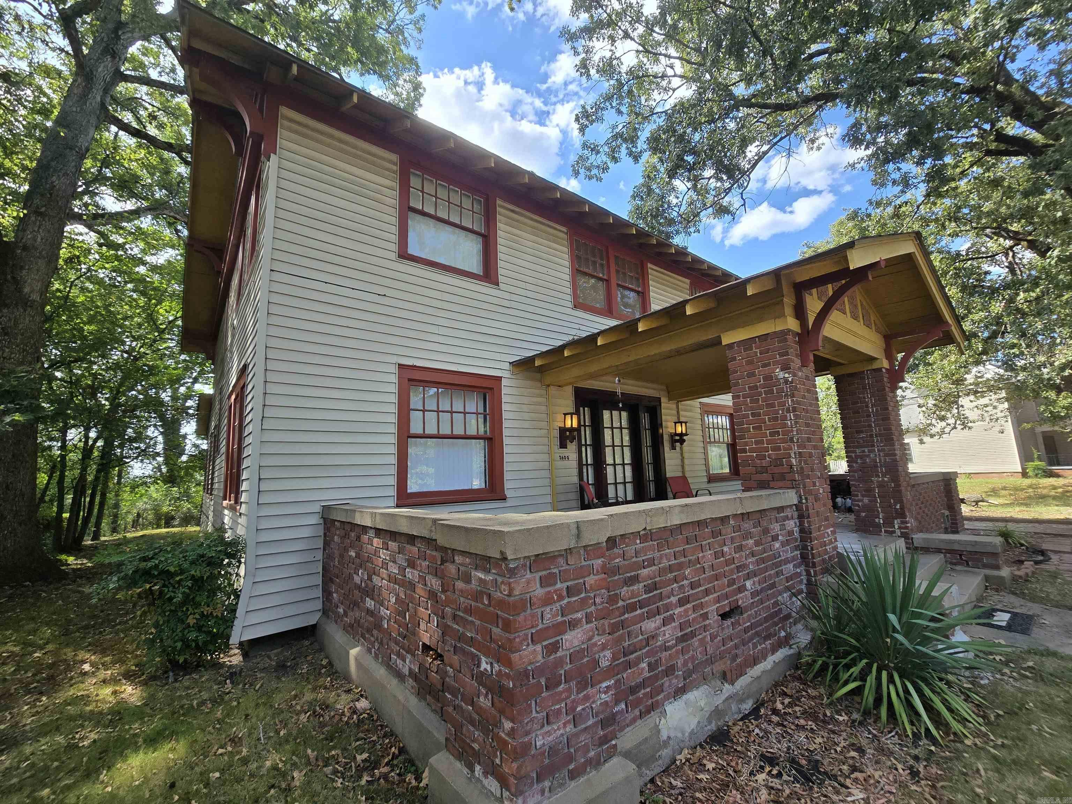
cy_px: 402
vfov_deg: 89.9
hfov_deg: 106.2
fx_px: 403
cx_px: 536
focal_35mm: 13
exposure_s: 1/476
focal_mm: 2.2
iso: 50
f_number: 2.2
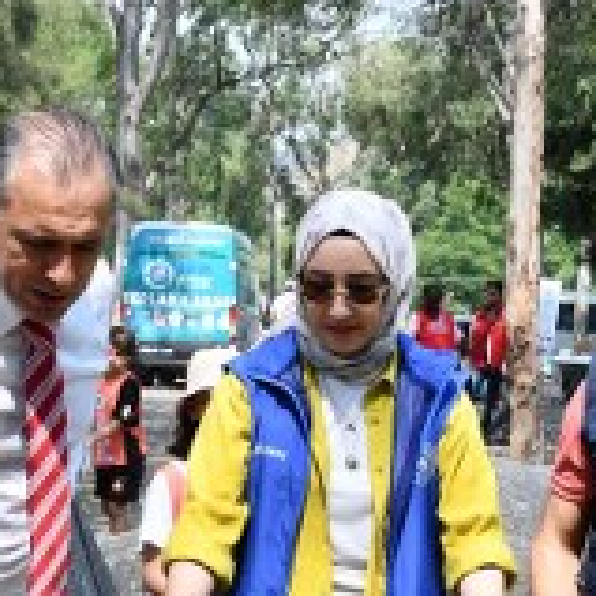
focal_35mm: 121
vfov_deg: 14.2
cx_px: 403
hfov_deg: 14.4
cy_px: 622
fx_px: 2357
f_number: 8
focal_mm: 35
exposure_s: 1/250
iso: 250
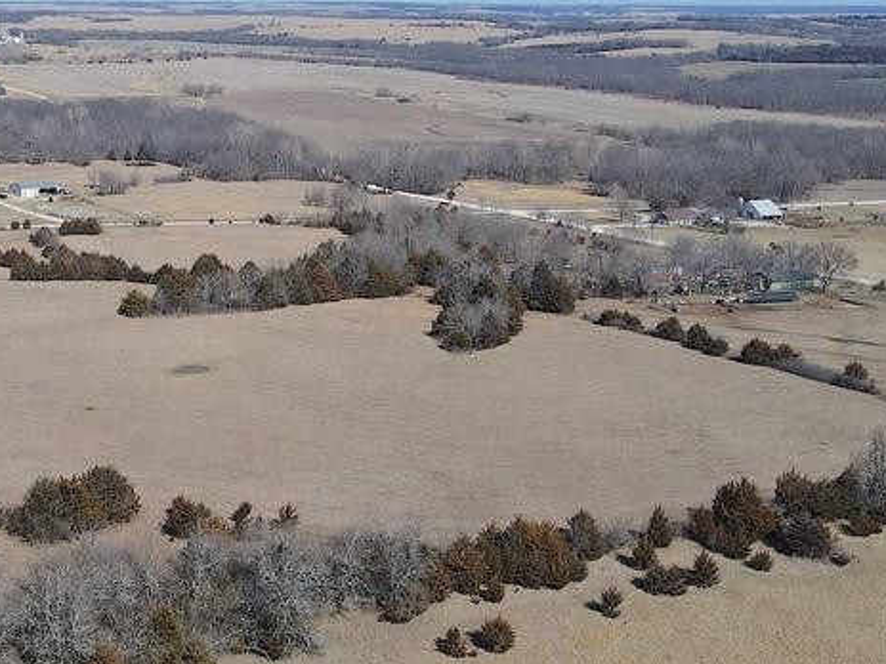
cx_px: 206
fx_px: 1357
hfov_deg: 35.3
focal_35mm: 53
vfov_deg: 27.5
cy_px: 364
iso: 100
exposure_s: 1/1000
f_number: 2.8
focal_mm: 4.5
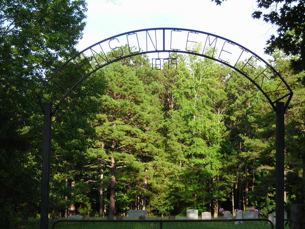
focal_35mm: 77
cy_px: 114
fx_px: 678
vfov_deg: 19.1
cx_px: 152
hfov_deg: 25.3
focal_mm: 12.7
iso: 50
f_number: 4.2
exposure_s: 1/121
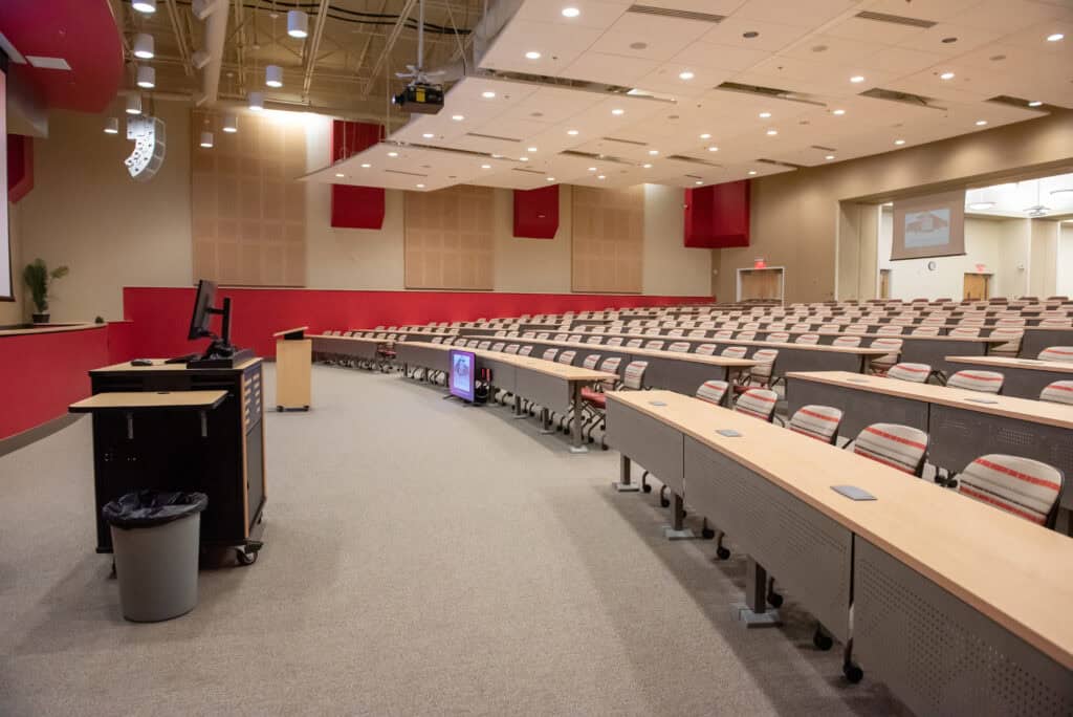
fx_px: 716
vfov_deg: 53.2
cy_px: 358
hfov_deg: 73.7
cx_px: 536
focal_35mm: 24
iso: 4000
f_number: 5
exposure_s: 1/250
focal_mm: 24
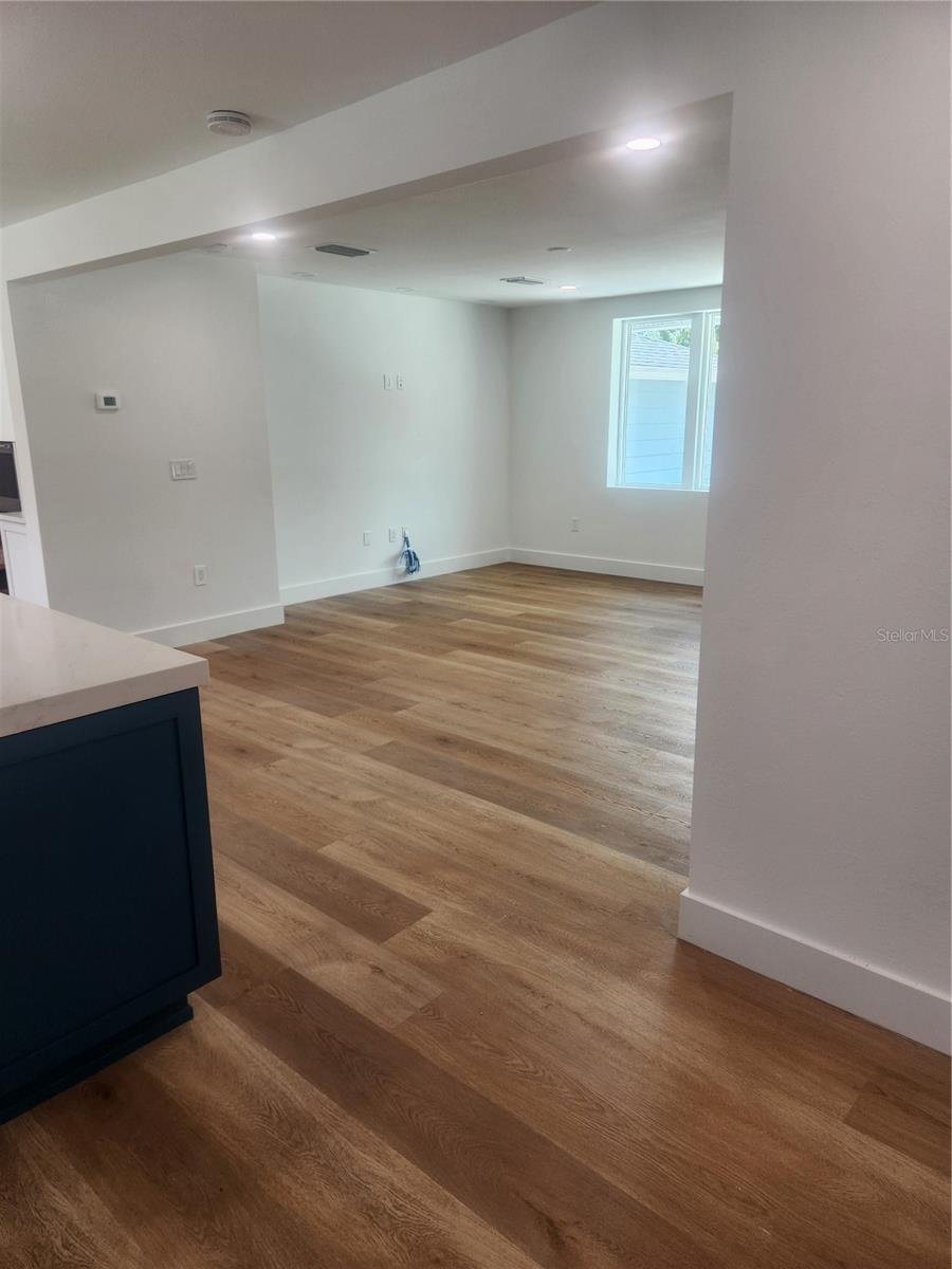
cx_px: 476
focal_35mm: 23
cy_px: 634
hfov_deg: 58.9
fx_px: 843
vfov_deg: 73.9
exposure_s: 1/120
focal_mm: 5.4
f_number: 1.8
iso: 64
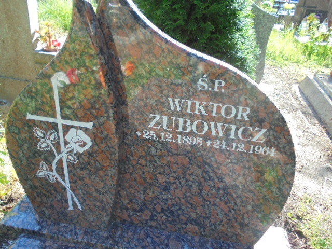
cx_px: 166
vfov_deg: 48.2
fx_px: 278
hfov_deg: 61.7
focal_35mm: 29
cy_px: 124
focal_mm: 5.3
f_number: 3.7
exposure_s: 1/100
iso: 100
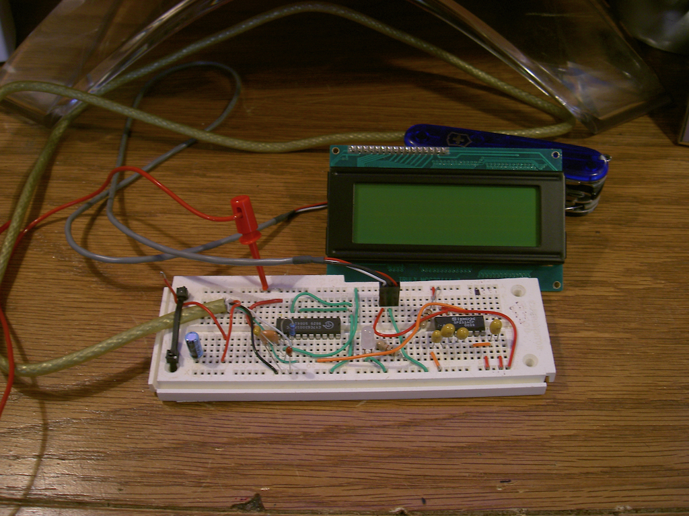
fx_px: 776
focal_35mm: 39
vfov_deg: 36.8
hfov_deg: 47.9
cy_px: 258
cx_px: 344
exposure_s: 1/15
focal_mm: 8
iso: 100
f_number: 2.8
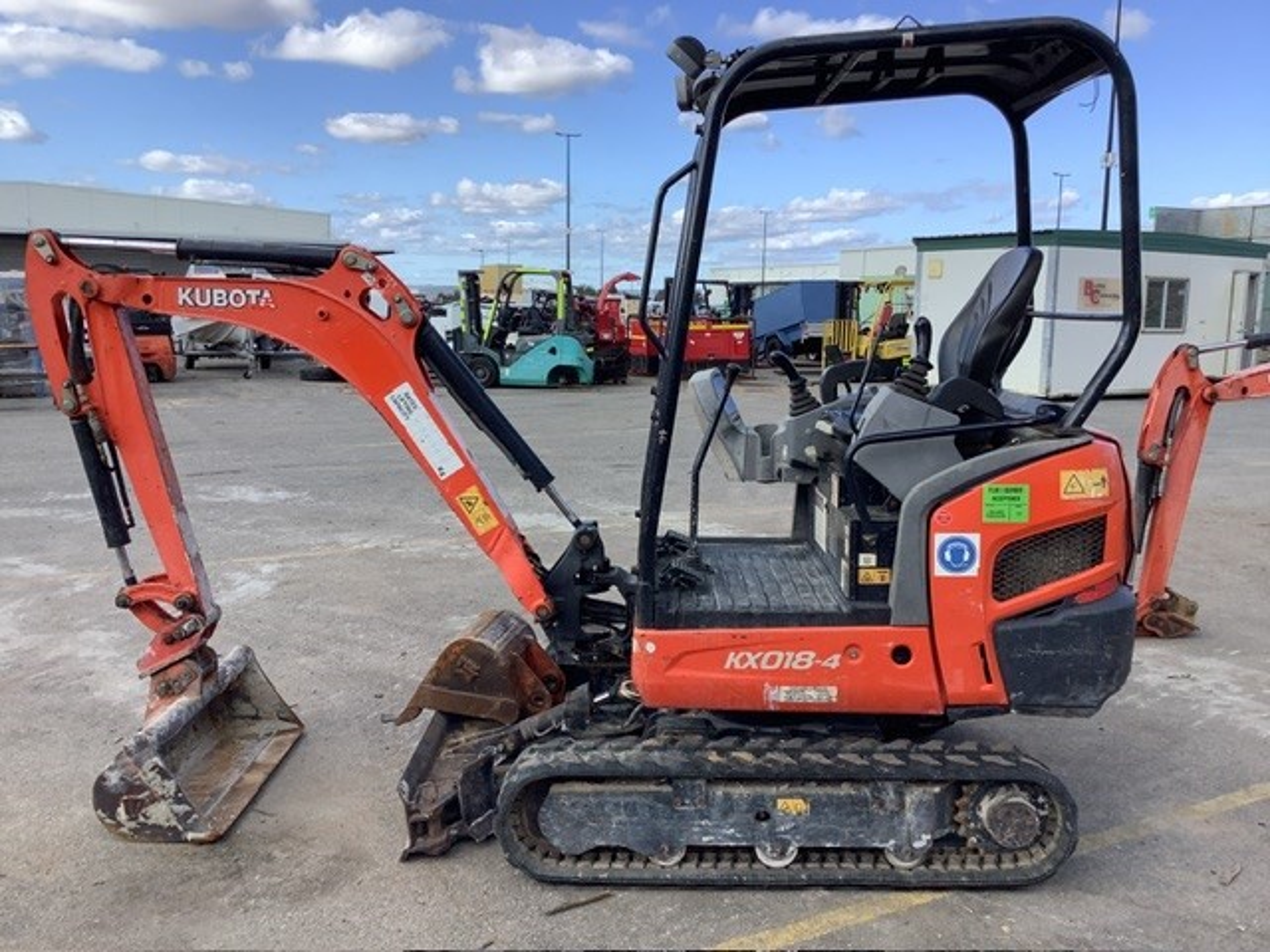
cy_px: 476
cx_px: 635
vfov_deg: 45.4
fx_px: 1137
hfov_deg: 58.4
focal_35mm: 31
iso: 25
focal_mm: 3.3
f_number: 2.4
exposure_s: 1/668
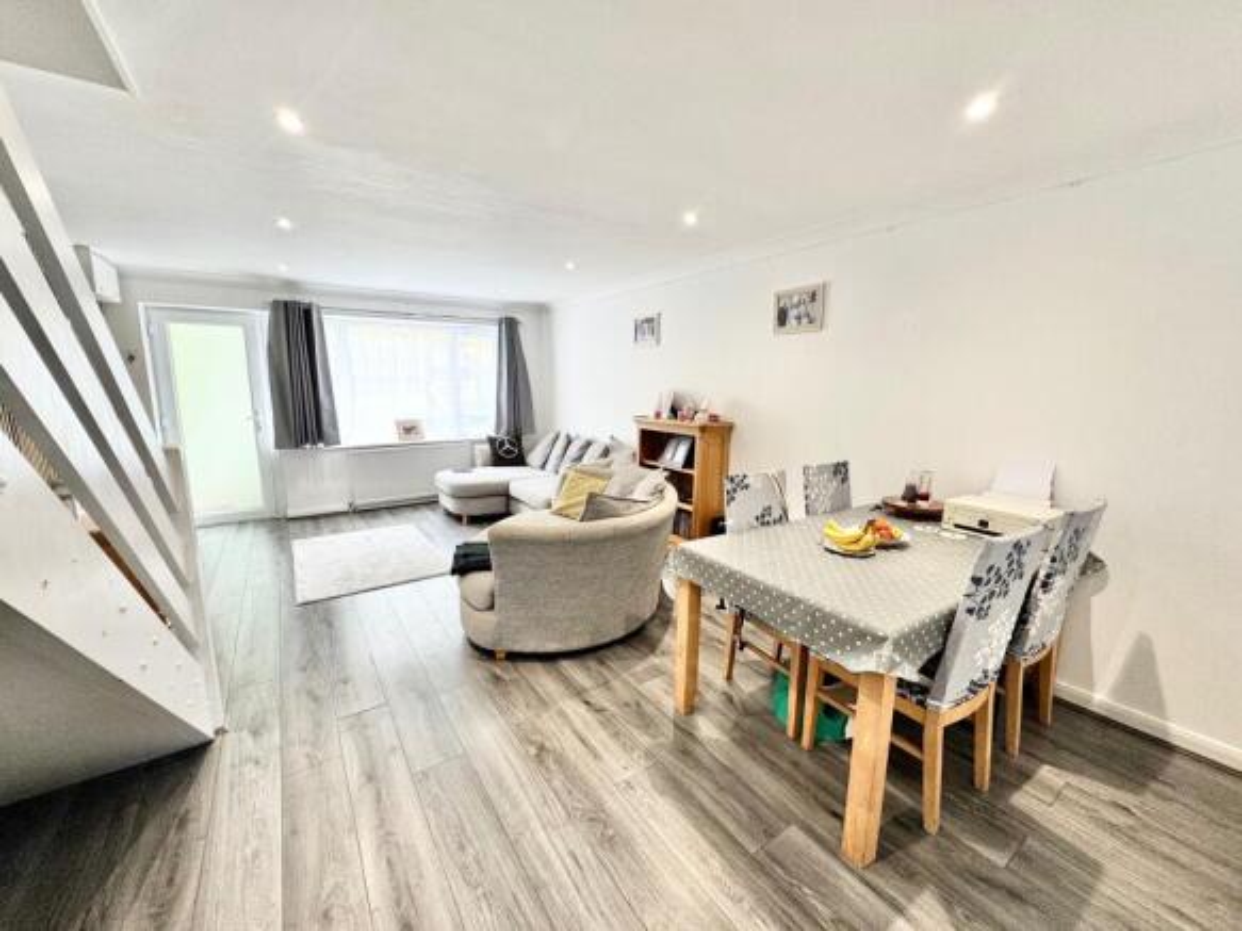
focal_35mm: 14
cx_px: 621
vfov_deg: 85.7
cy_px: 466
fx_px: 502
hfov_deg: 102.1
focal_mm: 2.22
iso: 100
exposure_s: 1/100
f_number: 2.2
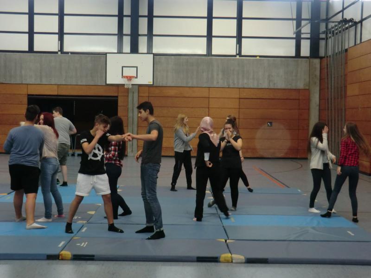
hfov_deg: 34.9
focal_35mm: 55
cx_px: 186
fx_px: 589
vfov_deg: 26.6
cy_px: 139
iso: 400
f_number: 4.2
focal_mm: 9.8
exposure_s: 1/60
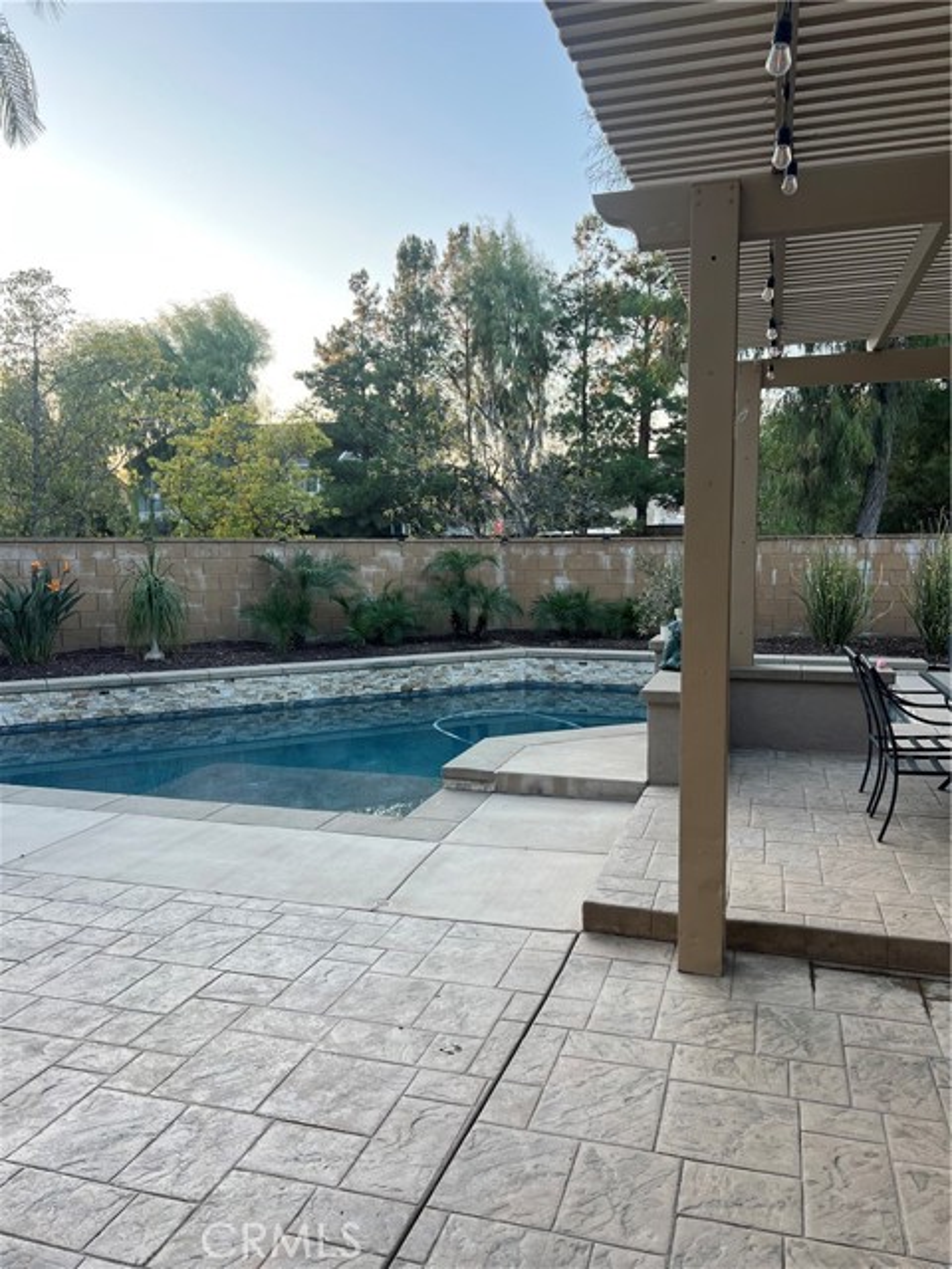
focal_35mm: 26
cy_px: 634
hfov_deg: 53.1
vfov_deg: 67.3
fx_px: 953
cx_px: 476
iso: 50
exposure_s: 1/171
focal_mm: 5.7
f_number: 1.5
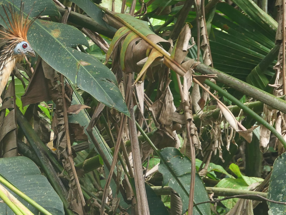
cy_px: 79
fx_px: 2942
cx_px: -79
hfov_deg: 5.5
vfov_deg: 4.2
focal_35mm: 356
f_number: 6.3
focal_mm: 60
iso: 400
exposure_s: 1/100
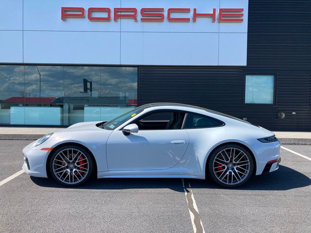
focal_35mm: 28
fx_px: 252
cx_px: 156
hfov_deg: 63.4
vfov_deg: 49.7
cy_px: 116
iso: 20
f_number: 1.8
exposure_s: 1/1116
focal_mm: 3.99
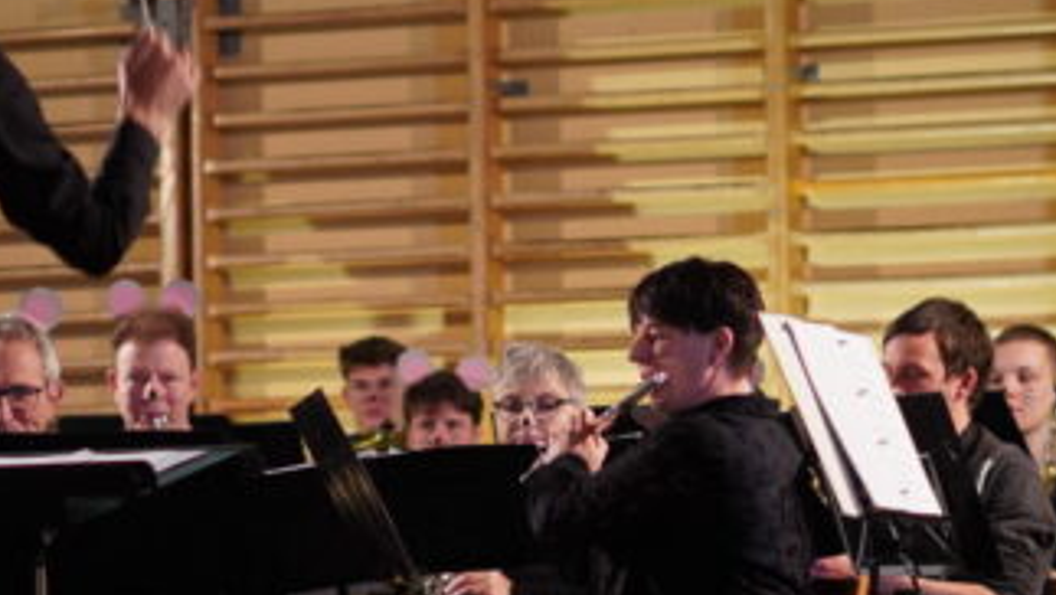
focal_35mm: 158
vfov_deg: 7.7
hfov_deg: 13.6
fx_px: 4426
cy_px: 526
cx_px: 523
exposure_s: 1/80
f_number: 1.8
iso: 800
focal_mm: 50
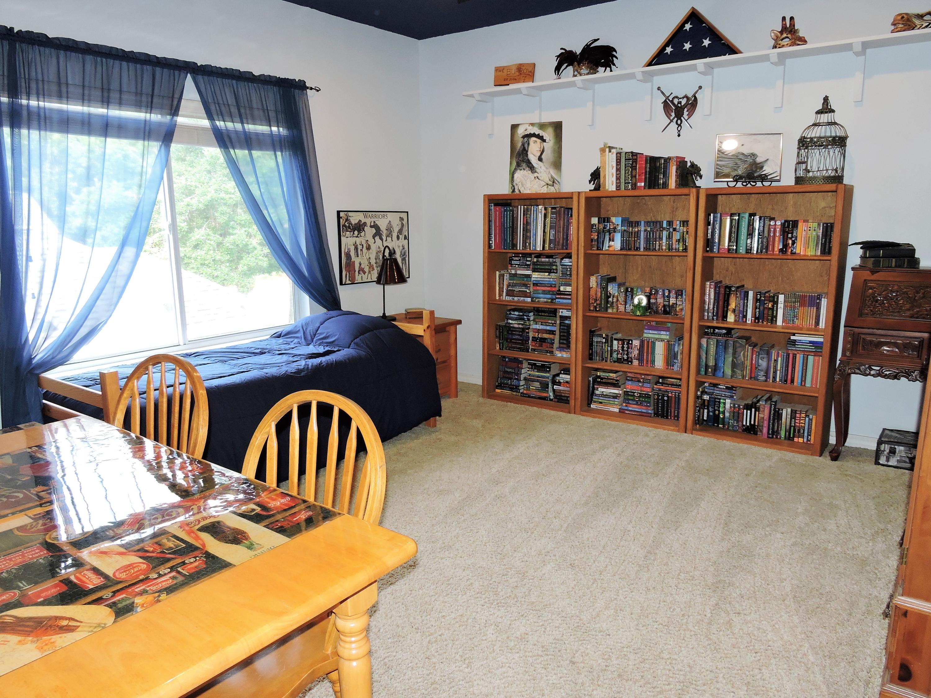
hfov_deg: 71.6
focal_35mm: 24
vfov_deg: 56.8
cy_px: 349
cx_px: 466
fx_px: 645
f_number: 3.3
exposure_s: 1/30
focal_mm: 4.3
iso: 200
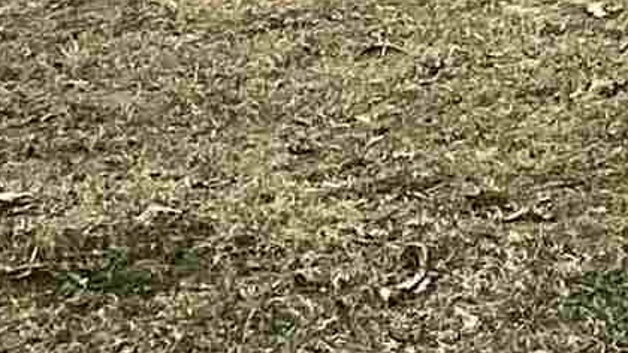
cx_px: 1228
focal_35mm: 247
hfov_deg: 8.3
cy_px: -830
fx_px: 4112
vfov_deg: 4.6
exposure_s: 1/503
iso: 25
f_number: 2.4
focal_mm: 3.3
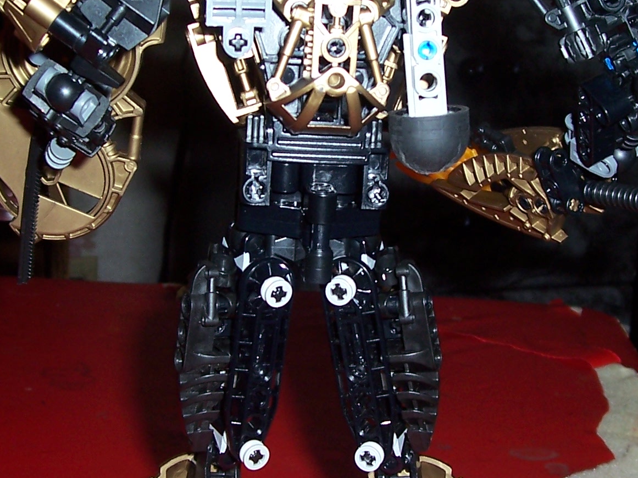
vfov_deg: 19.6
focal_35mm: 75
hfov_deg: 26.0
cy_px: 219
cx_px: 299
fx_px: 1382
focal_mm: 5.6
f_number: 2.7
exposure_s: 1/60
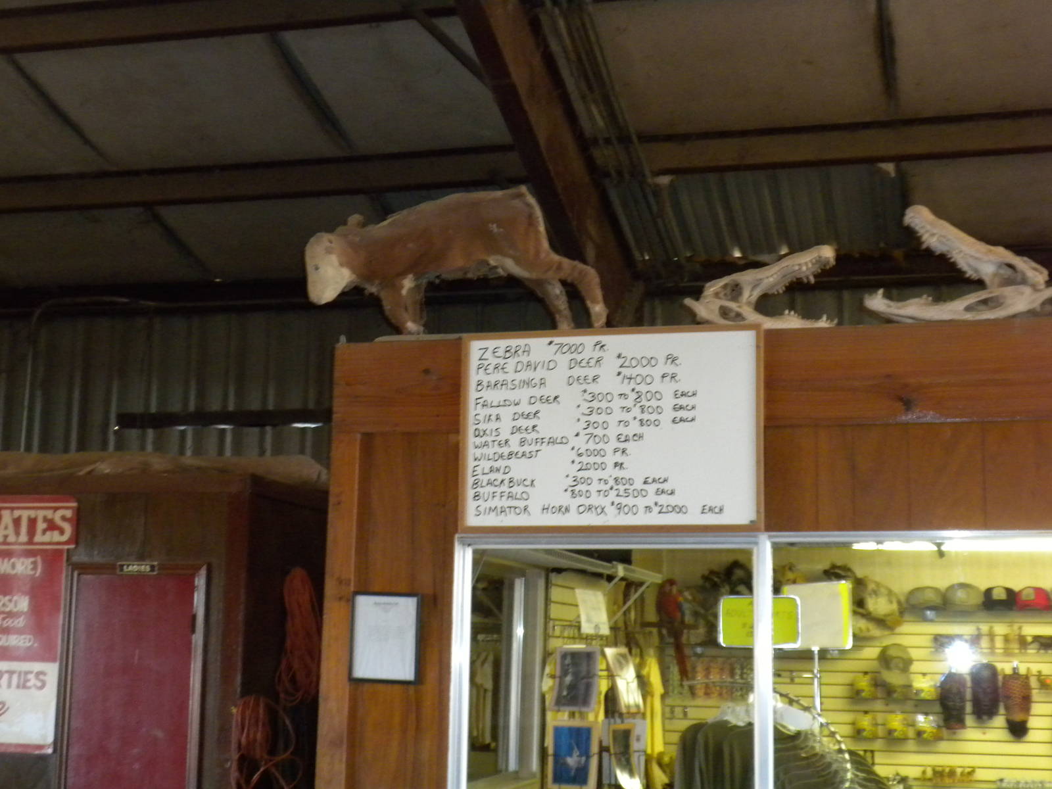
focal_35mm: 52
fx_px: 1580
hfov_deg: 36.8
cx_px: 526
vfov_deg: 28.0
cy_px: 394
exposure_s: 1/30
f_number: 4.3
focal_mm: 9.1
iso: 400
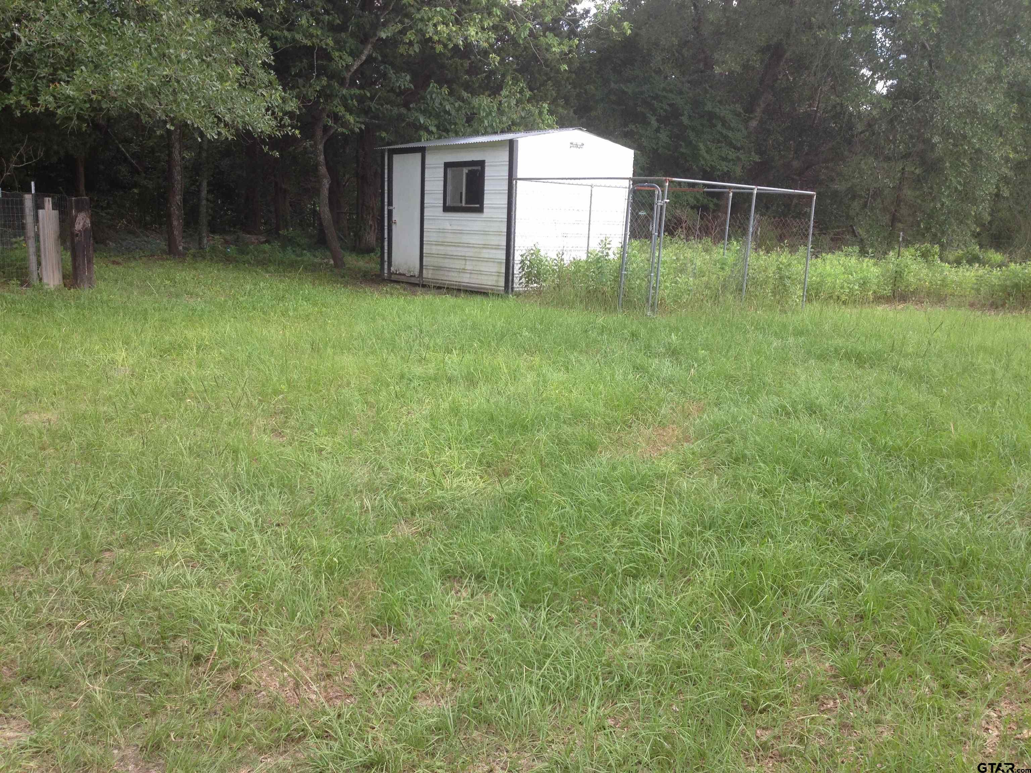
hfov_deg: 52.6
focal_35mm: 35
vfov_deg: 40.7
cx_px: 516
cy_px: 386
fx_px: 1042
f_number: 2.4
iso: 50
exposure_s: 1/159
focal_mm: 4.28
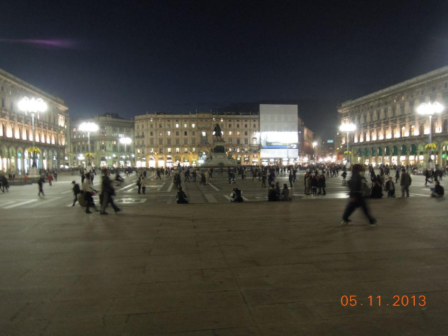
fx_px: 311
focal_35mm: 24
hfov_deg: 71.6
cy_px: 168
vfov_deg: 56.8
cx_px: 224
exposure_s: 1/10
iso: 400
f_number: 2.8
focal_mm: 4.3
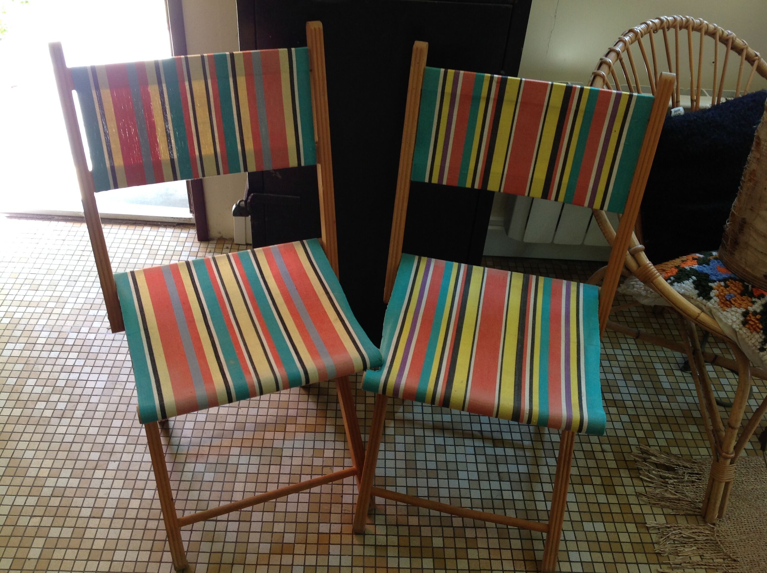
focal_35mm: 35
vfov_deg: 40.6
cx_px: 384
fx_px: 774
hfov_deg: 52.7
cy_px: 286
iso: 64
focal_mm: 4.28
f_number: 2.4
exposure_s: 1/30
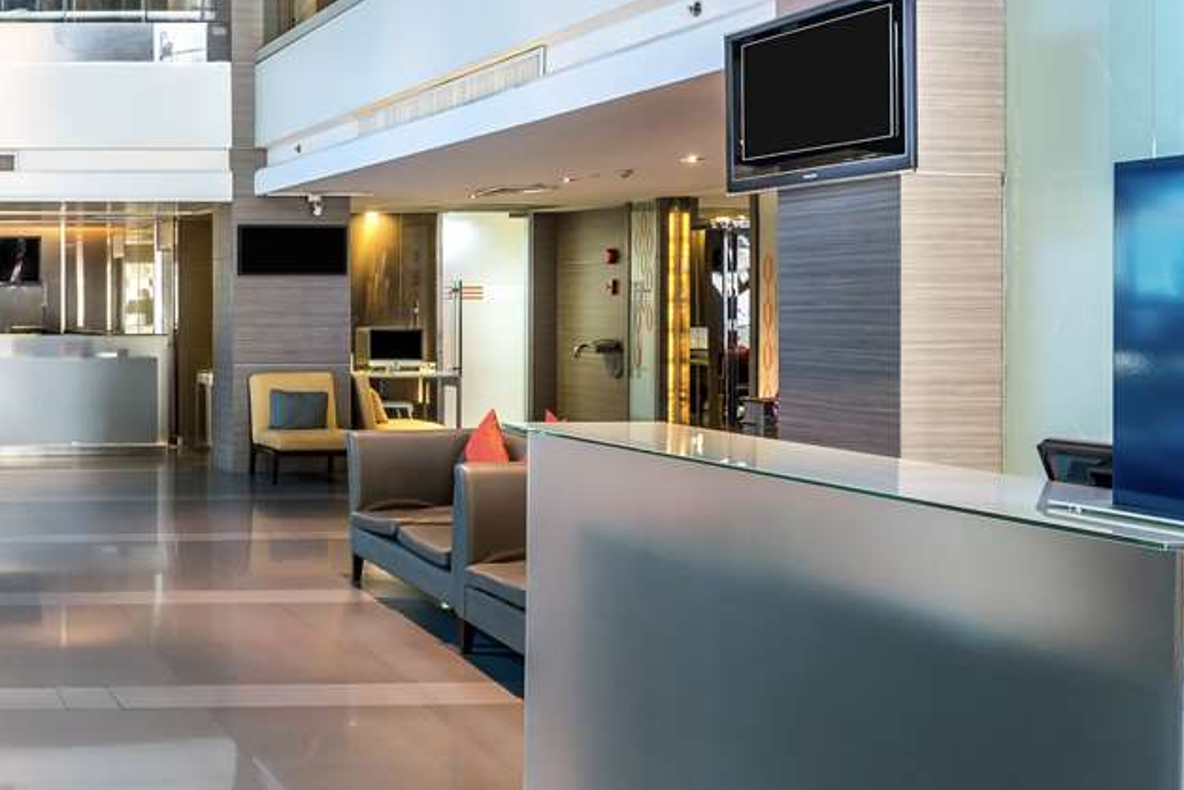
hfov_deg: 37.7
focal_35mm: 43
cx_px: -128
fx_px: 1414
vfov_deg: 31.1
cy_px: 312
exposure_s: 1/2
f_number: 8
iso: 250
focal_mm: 18
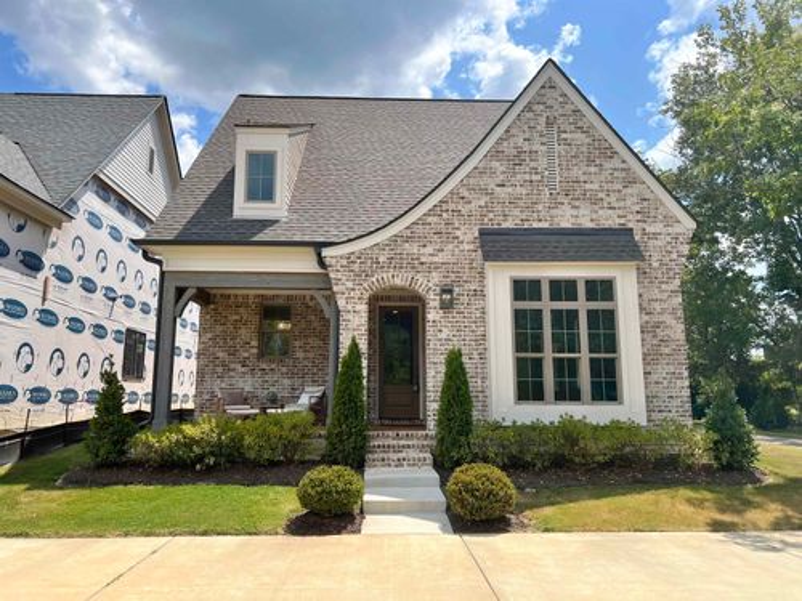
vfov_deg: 53.1
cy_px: 300
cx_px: 401
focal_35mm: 26
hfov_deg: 67.3
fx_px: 602
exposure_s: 1/4274
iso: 50
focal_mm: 5.7
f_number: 1.5
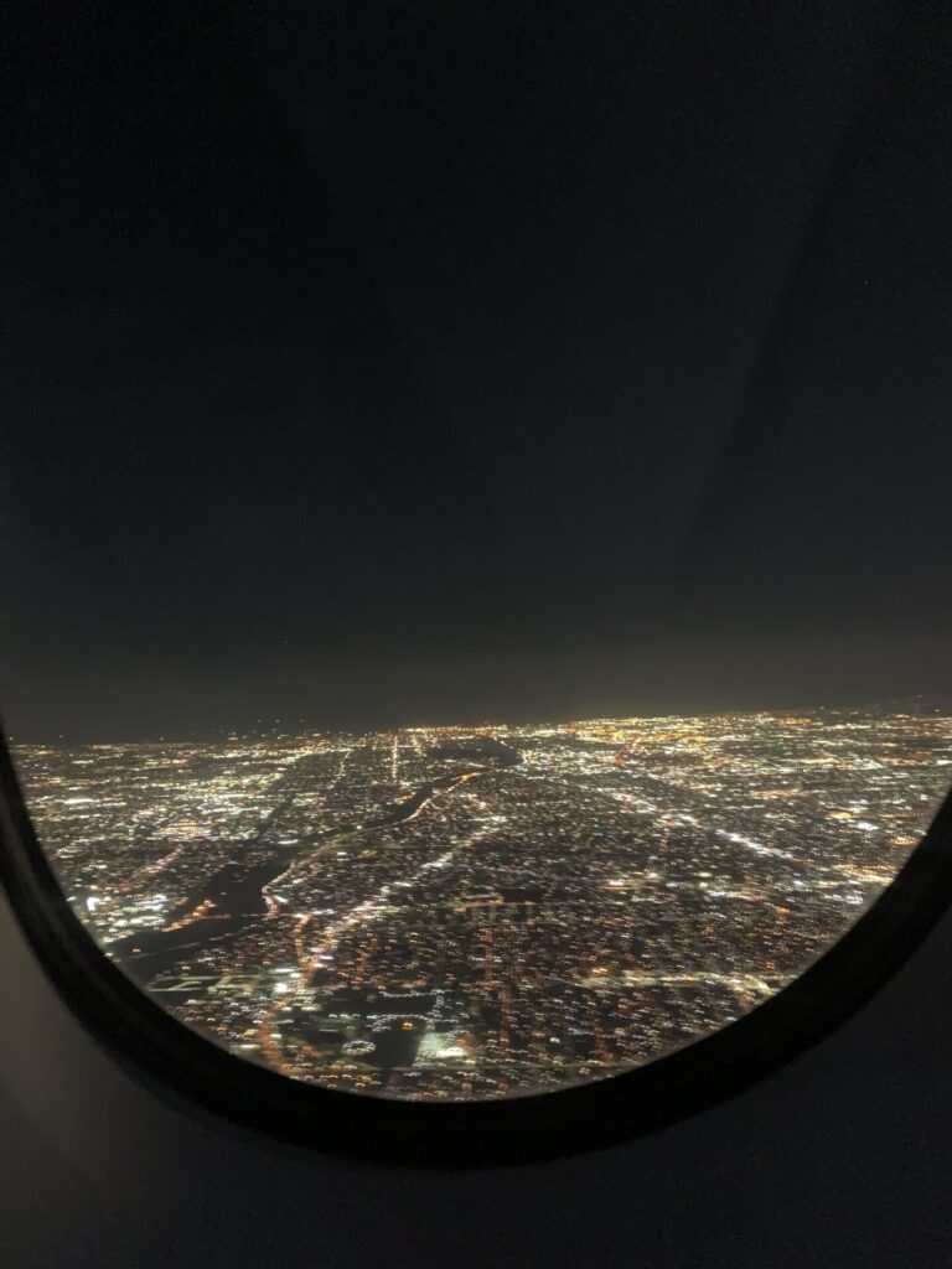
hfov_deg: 53.1
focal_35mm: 26
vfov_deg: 67.3
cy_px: 634
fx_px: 953
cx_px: 476
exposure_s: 1/4
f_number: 1.8
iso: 640
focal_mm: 4.25
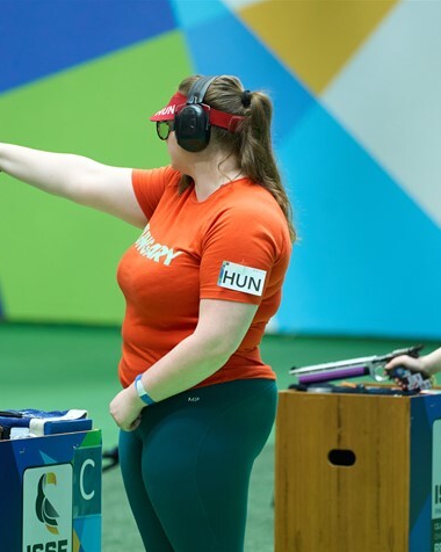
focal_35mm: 284
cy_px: 277
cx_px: 132
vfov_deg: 6.8
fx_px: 4639
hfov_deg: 5.4
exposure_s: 1/160
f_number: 4
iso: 2500
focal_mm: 200
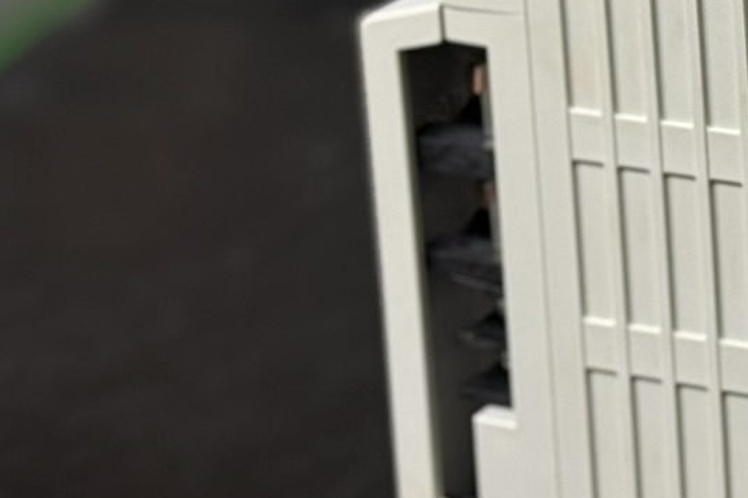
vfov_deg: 7.1
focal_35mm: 192
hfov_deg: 10.5
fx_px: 3988
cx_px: 975
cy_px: -87
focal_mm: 6.76
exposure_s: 1/50
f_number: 1.78
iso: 200
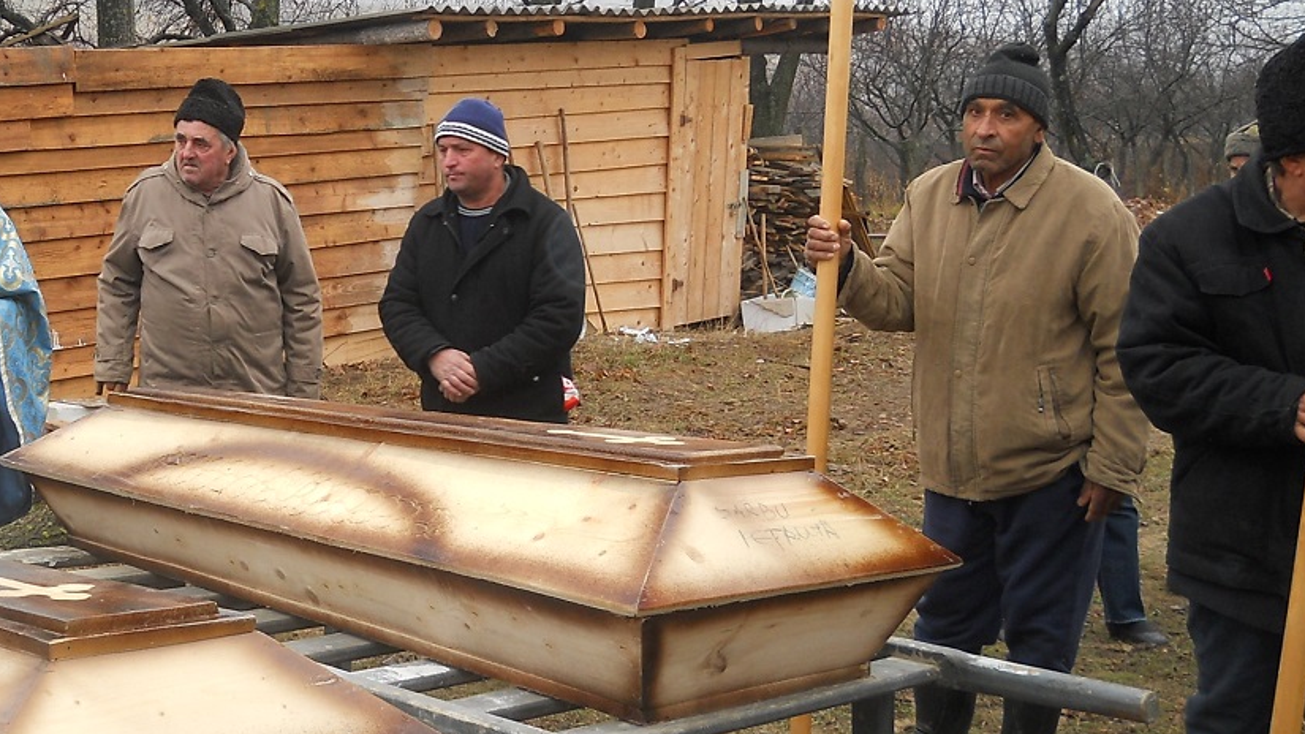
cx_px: 389
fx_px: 2249
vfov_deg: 18.5
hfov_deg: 32.0
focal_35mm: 65
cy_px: 373
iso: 80
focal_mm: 6.72
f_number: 3.1
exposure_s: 1/100
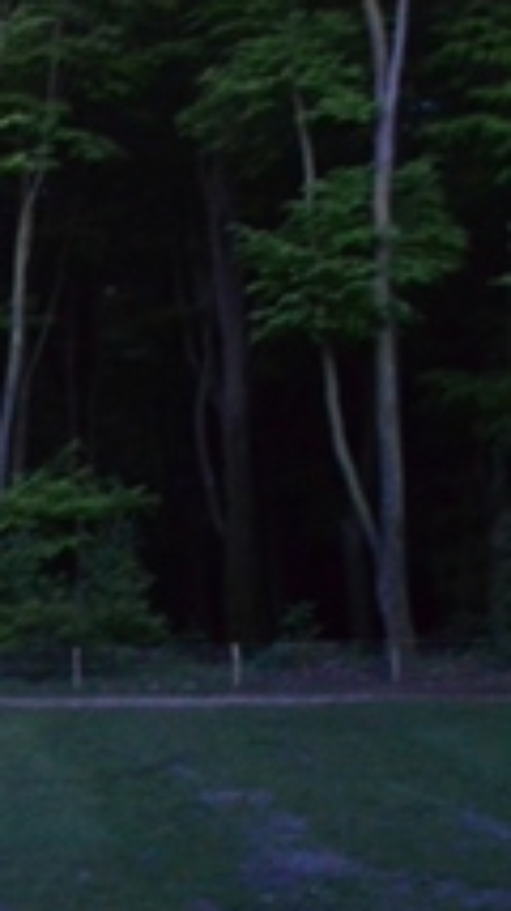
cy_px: 302
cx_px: -409
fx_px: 2270
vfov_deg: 22.6
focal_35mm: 94
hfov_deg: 11.9
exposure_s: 1/1.6
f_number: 3.8
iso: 3200
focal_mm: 20
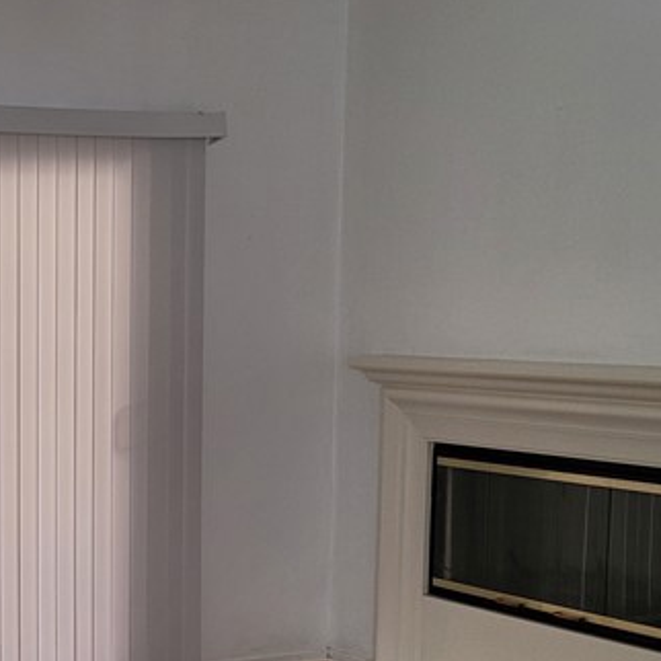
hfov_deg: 22.4
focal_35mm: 73
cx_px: -62
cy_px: 480
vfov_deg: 23.5
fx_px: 1577
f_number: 1.8
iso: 125
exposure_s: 1/120
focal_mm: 5.4
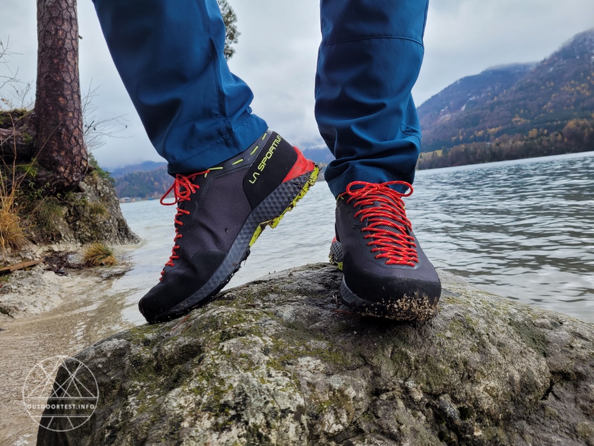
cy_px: 223
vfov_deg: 53.1
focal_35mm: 26
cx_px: 297
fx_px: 446
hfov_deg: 67.3
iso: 40
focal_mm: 5.4
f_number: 1.8
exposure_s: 1/278
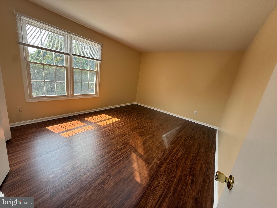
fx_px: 112
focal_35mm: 14
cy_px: 104
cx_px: 138
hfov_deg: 102.1
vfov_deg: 85.7
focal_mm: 2.22
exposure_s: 1/99
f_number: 2.2
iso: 80
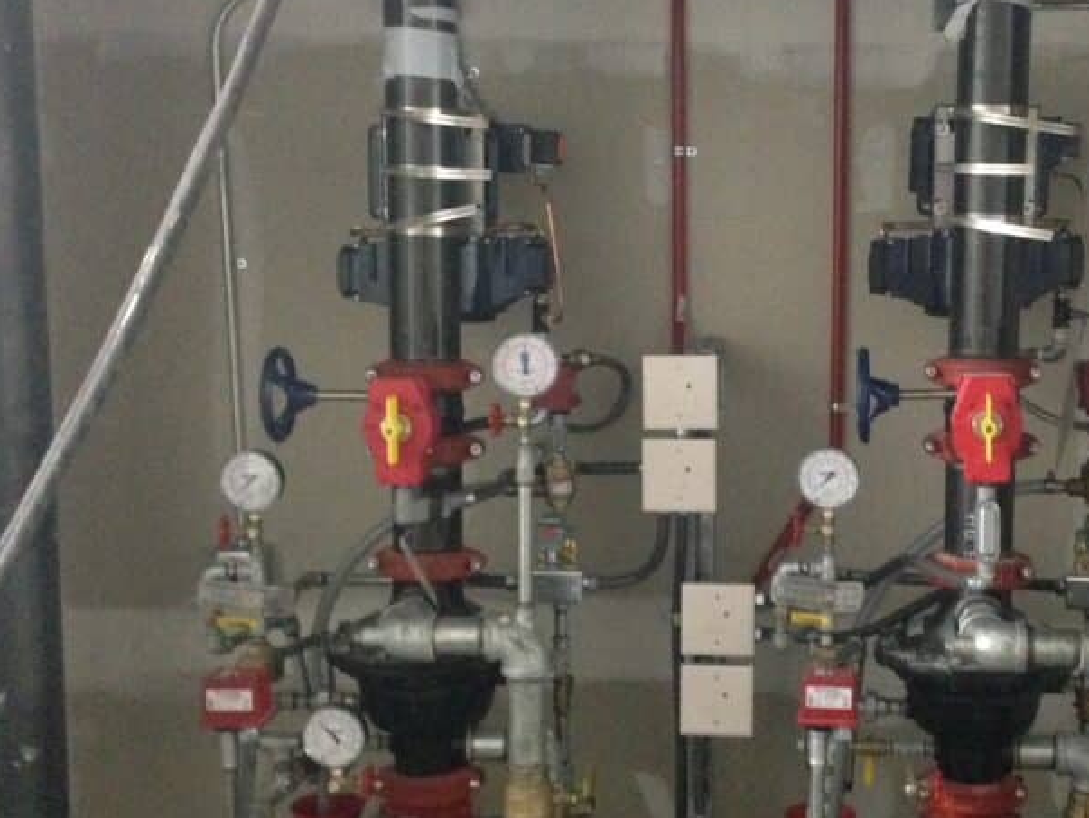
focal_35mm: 56
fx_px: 1763
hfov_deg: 33.9
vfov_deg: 26.1
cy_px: 446
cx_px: 769
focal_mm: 4.12
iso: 800
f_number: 2.4
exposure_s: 1/15
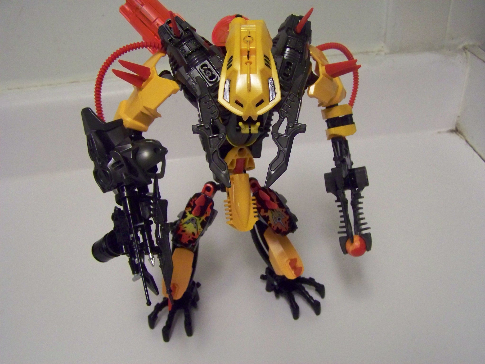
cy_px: 182
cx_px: 242
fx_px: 532
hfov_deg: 49.0
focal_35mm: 38
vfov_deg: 37.7
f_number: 2.8
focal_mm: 6.3
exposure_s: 1/50
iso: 400
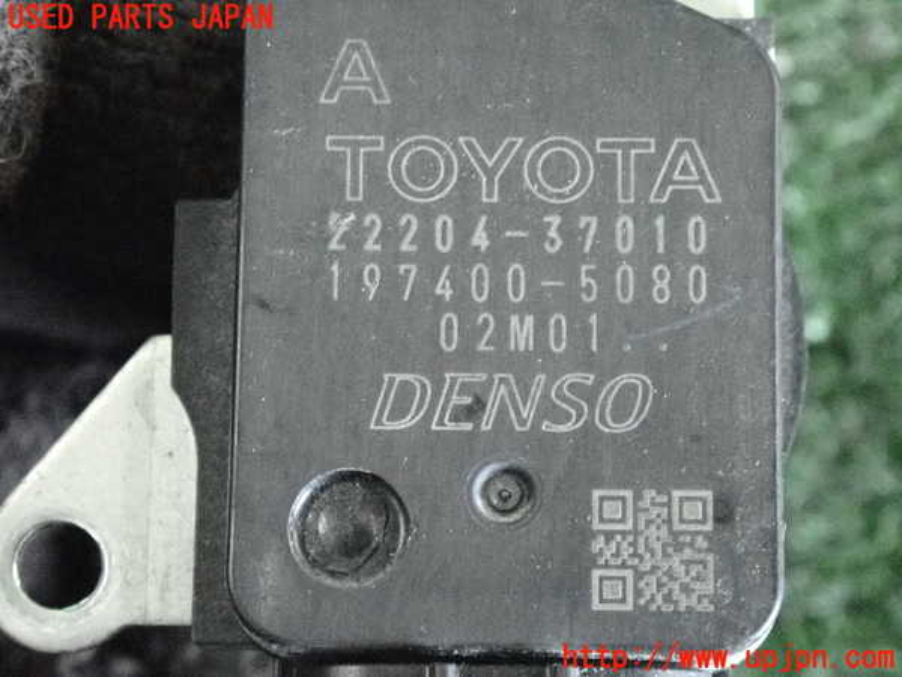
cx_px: 451
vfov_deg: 14.8
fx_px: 2606
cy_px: 338
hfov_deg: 19.6
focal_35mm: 100
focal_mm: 18
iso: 8000
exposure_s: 1/125
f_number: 4.9
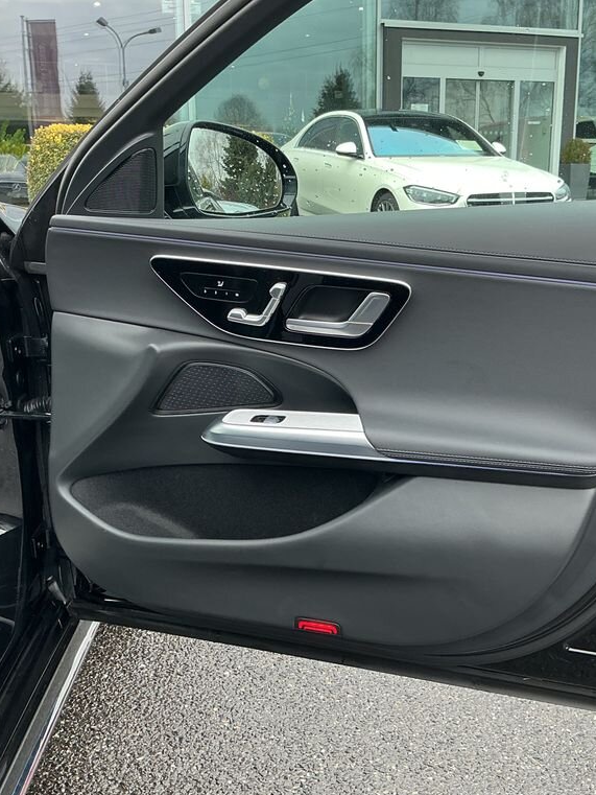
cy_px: 400
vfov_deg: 47.9
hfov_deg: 36.7
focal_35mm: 39
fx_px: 895
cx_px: 357
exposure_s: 1/60
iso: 40
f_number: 1.8
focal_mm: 3
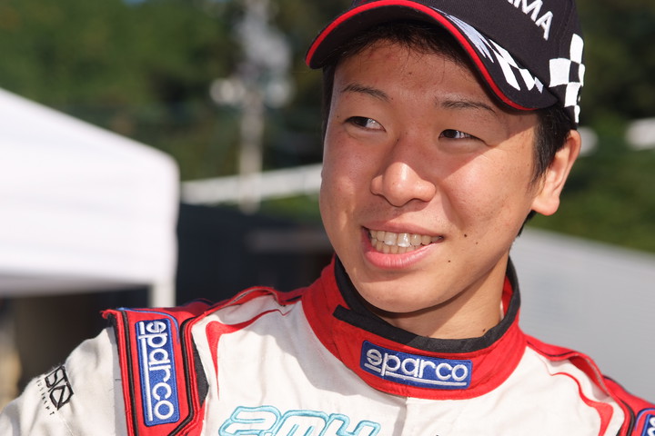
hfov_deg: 18.1
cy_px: 218
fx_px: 2056
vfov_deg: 12.1
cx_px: 328
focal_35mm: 113
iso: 100
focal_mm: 75
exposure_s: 1/800
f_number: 4
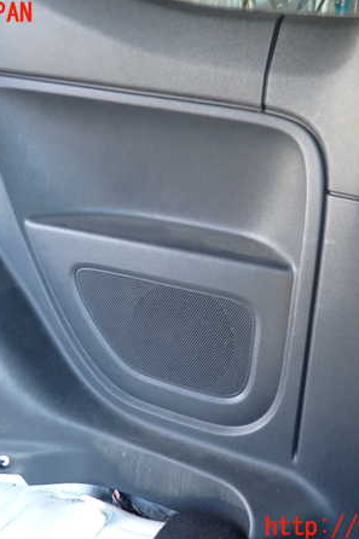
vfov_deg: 54.5
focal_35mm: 35
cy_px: 271
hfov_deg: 37.8
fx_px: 524
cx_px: 175
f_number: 2
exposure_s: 1/50
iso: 200
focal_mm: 4.5
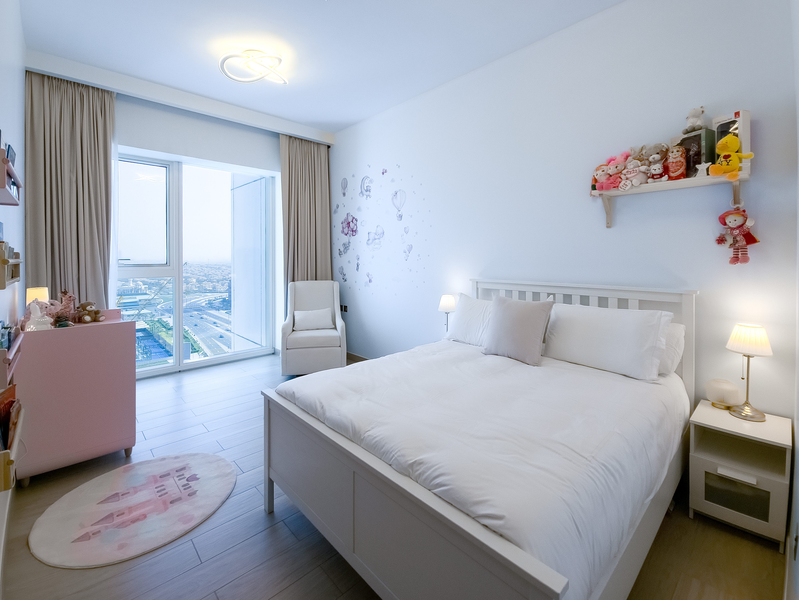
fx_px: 300
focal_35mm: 13
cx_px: 400
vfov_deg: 89.9
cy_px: 300
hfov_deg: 106.2
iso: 50
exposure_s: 1/250
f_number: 2.2
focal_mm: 2.2
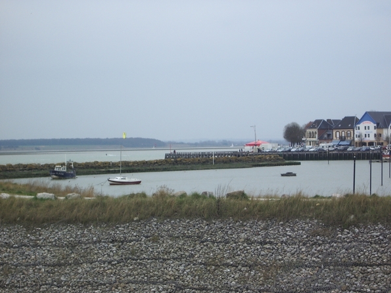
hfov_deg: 17.1
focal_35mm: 115
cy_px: 146
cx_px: 196
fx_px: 1299
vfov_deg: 12.9
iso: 50
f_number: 4.8
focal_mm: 17.4
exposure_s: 1/200
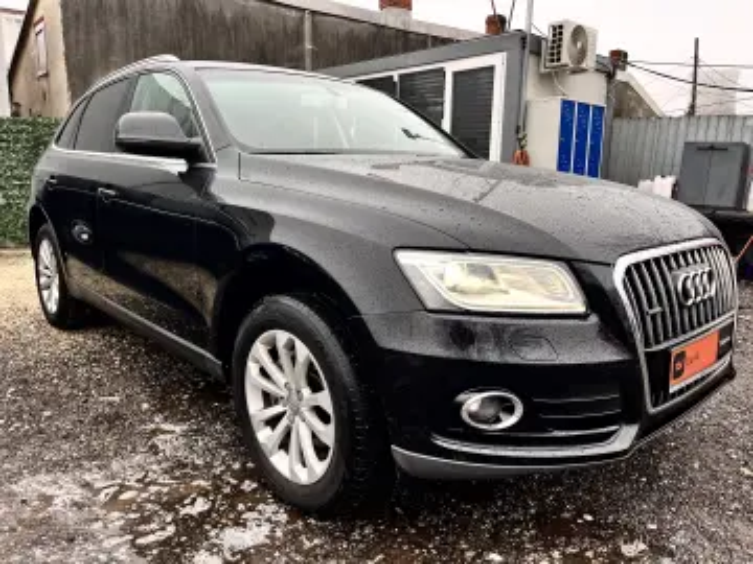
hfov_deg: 67.3
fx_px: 566
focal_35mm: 26
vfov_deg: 53.1
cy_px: 282
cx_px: 376
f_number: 1.6
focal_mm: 5.1
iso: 40
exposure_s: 1/123
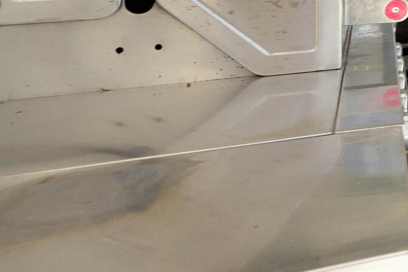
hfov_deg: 18.3
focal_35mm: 67
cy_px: -116
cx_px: 838
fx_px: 759
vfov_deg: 18.4
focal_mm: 10
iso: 200
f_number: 4
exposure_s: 1/60
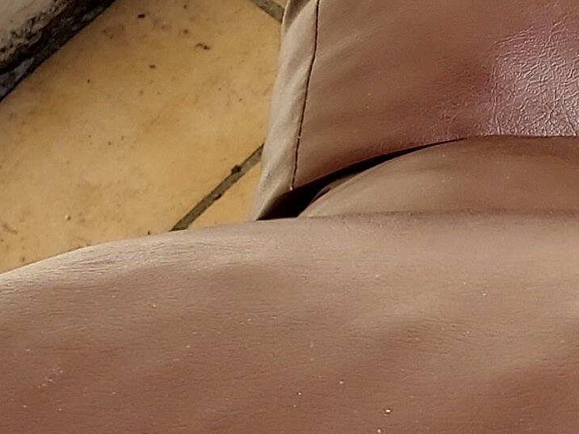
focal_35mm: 133
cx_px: 1067
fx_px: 2224
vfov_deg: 11.1
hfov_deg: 13.3
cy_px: 69
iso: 40
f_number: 1.8
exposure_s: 1/1456
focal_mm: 4.6
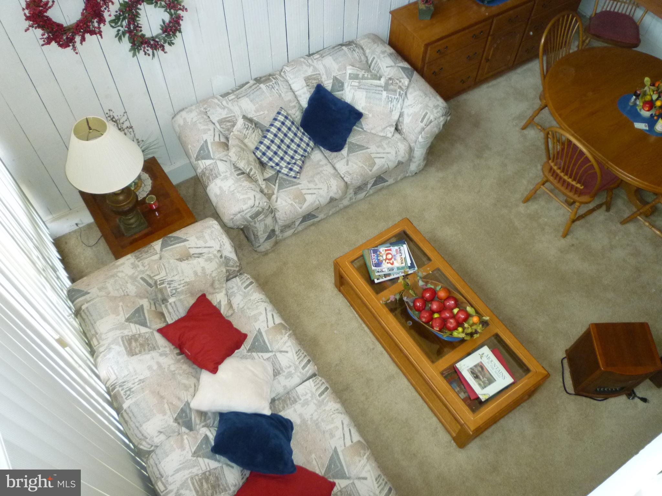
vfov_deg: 48.2
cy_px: 248
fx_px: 555
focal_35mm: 29
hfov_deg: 61.7
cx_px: 331
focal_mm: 5.2
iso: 400
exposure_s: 1/30
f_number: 3.3
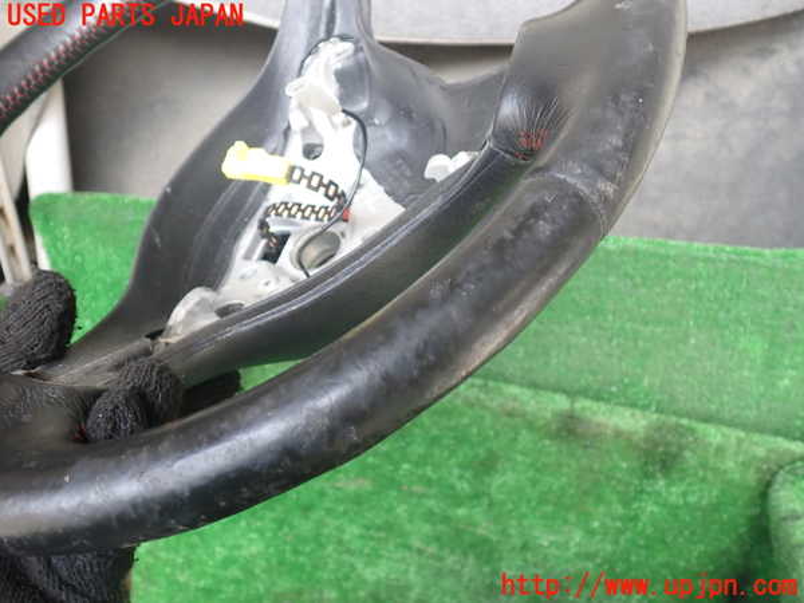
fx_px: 697
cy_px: 302
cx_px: 402
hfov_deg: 60.0
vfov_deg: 46.8
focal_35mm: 30
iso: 100
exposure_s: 1/60
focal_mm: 5.4
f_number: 2.3
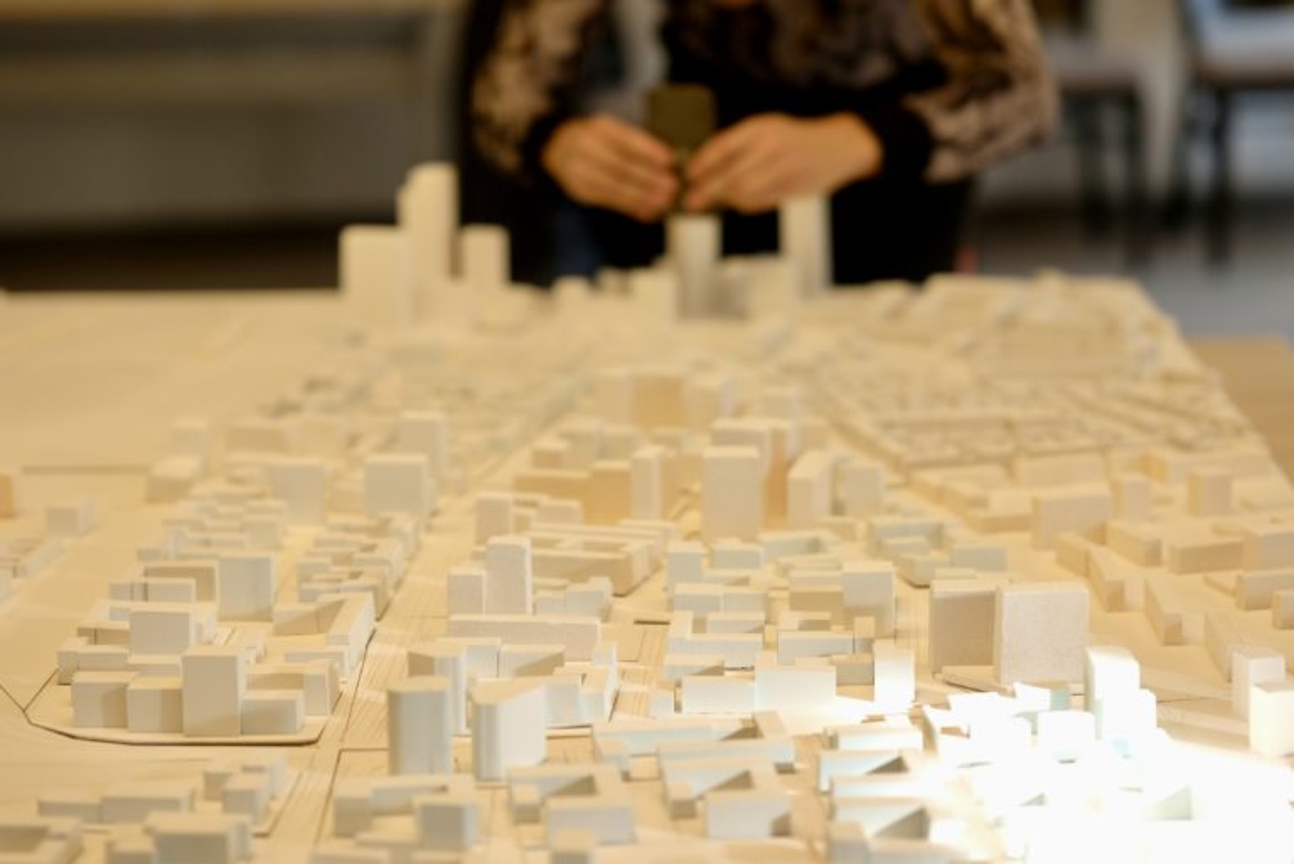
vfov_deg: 16.3
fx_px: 3021
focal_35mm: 84
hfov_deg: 24.2
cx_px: 647
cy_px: 432
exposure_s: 1/1000
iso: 500
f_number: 1.4
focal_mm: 56
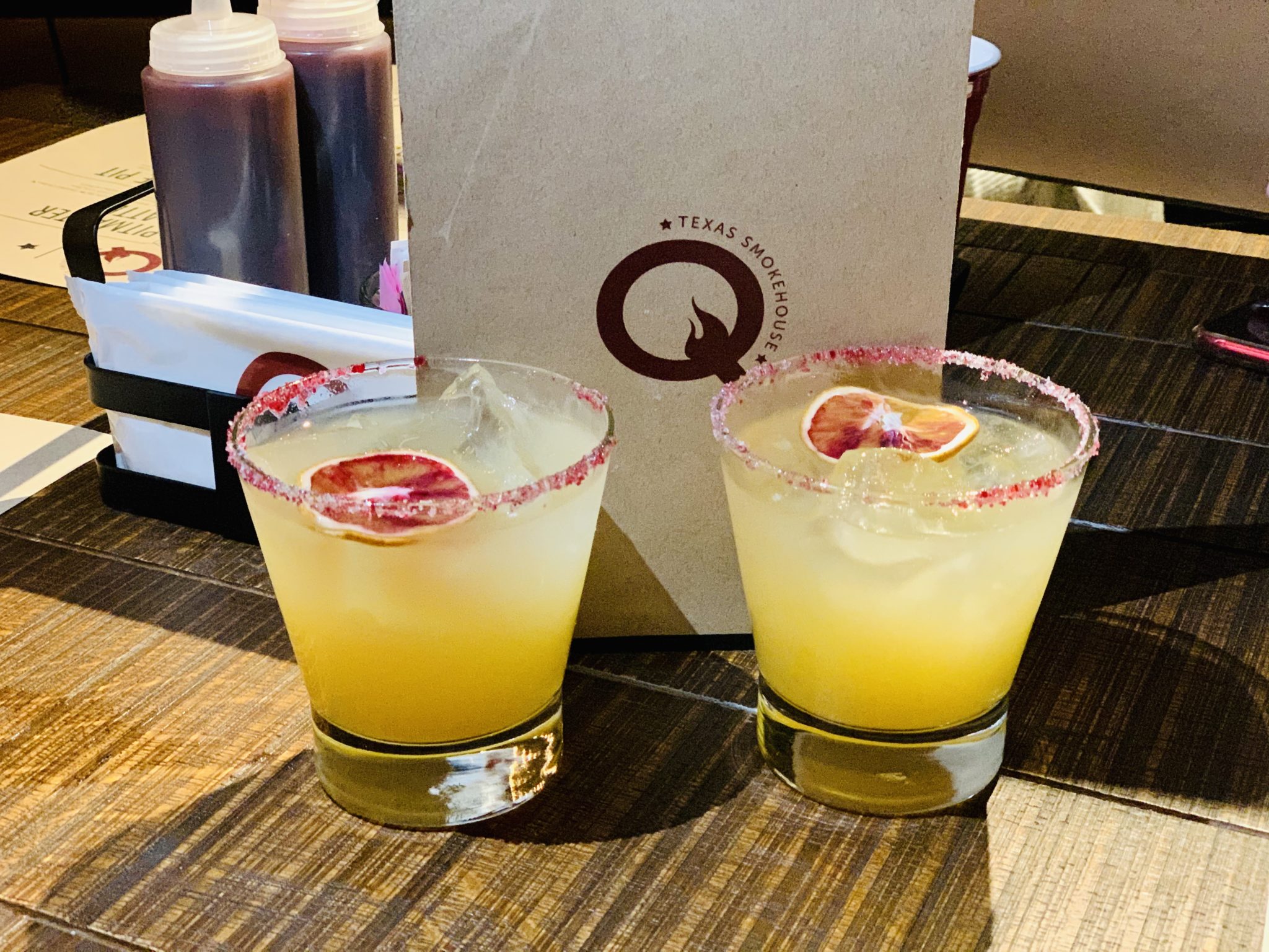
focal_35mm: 52
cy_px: 476
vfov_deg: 28.0
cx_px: 634
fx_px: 1906
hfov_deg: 36.8
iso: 640
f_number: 2.4
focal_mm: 6
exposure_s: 1/30
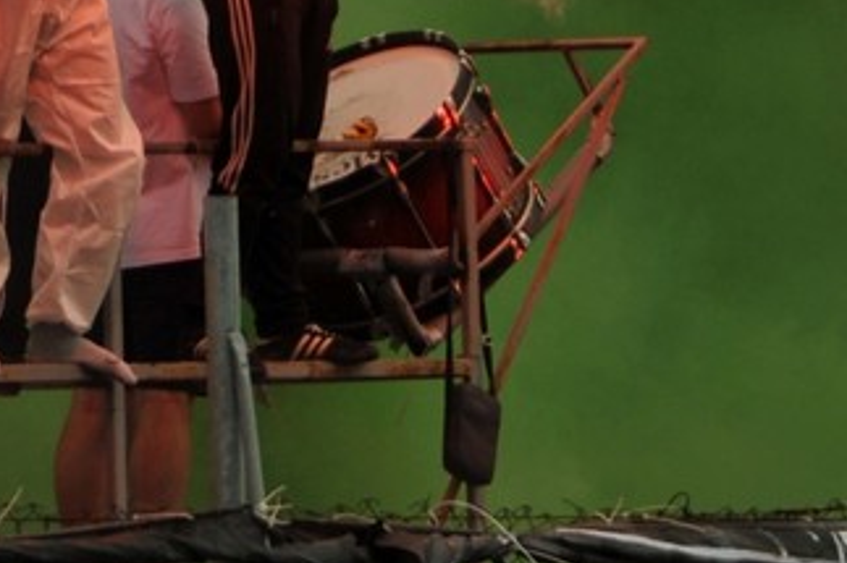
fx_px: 29699
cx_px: 721
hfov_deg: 1.6
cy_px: 72
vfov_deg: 1.1
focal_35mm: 1263
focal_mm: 340
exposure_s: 1/3200
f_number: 4.8
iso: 250
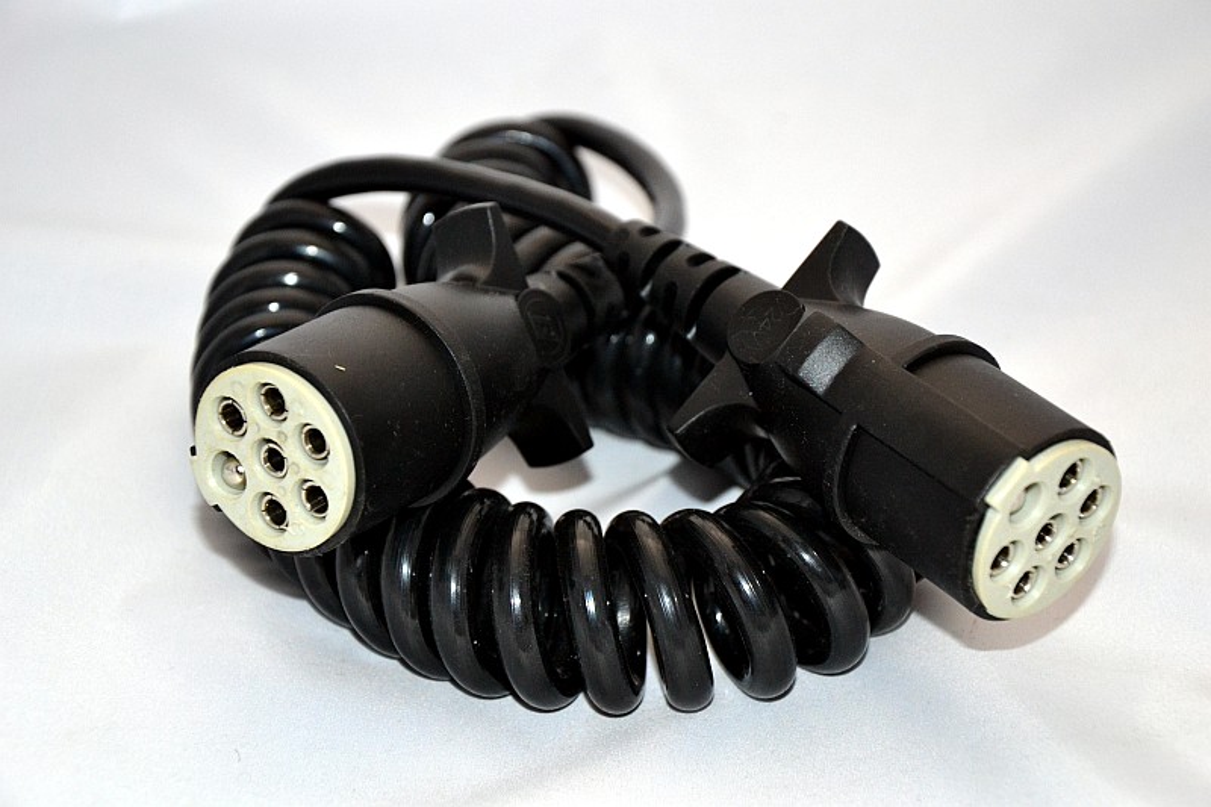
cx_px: 606
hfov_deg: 23.4
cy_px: 404
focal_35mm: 87
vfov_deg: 15.7
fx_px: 2926
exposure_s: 1/60
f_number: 5
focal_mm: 58
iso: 1100
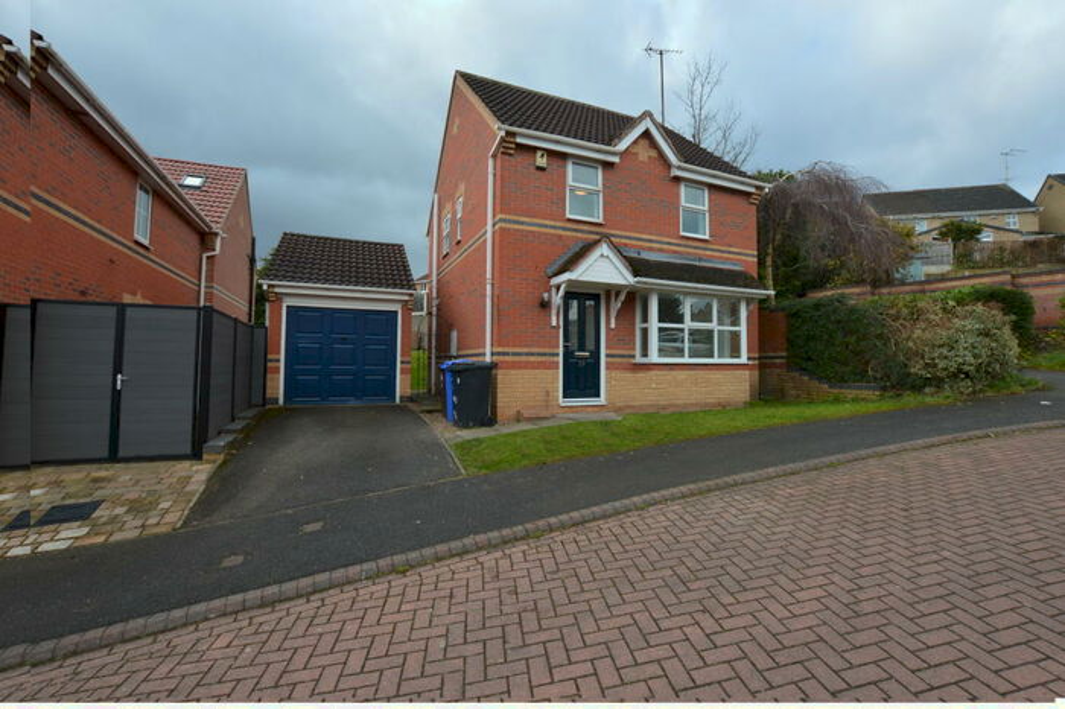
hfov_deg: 100.4
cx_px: 532
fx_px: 444
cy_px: 354
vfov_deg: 77.3
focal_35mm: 15
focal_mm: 10
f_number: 7.1
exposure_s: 1/125
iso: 100
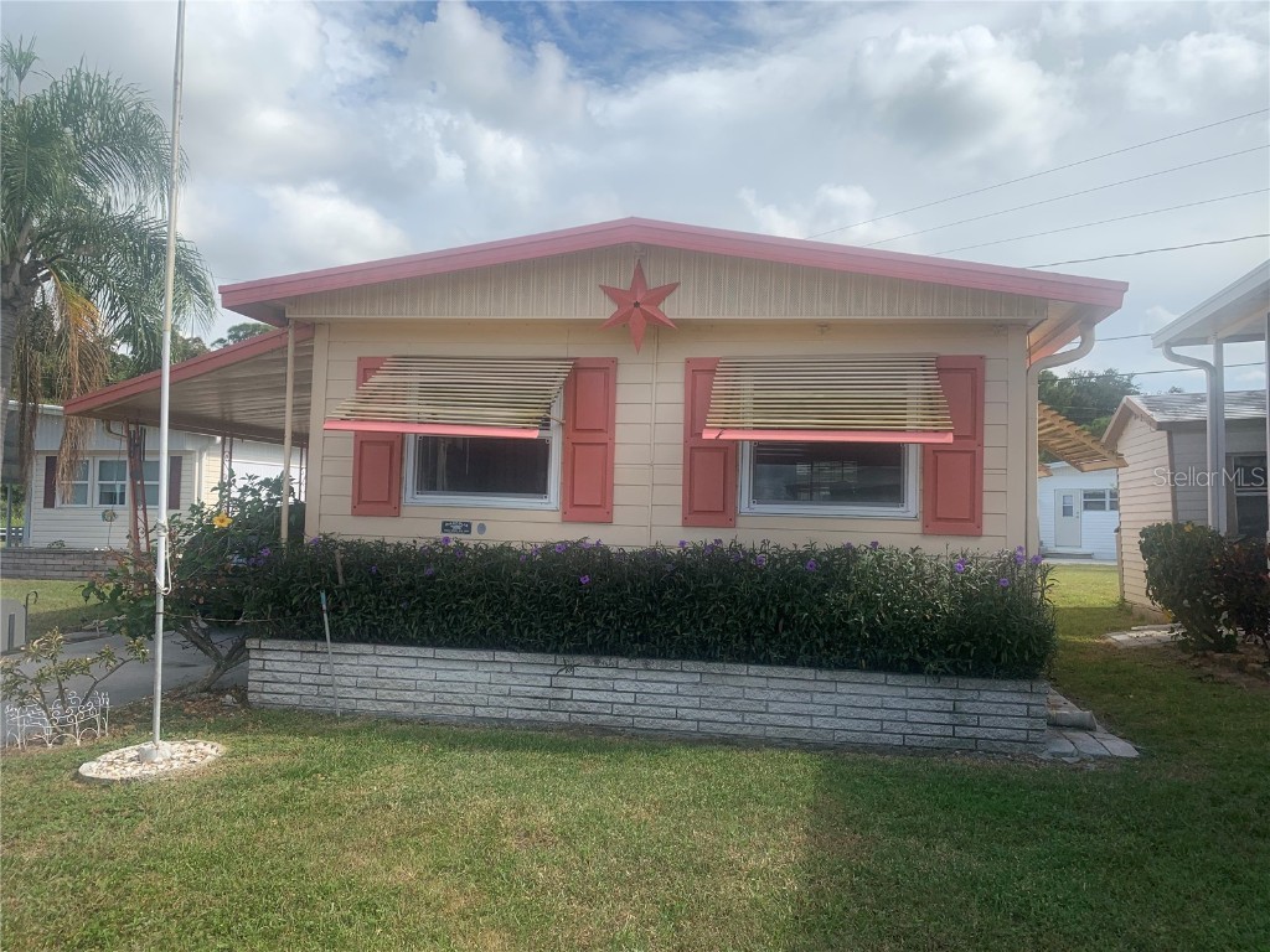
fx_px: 954
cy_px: 476
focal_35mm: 26
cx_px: 635
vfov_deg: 53.1
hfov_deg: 67.3
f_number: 1.8
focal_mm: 4.25
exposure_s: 1/2075
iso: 25
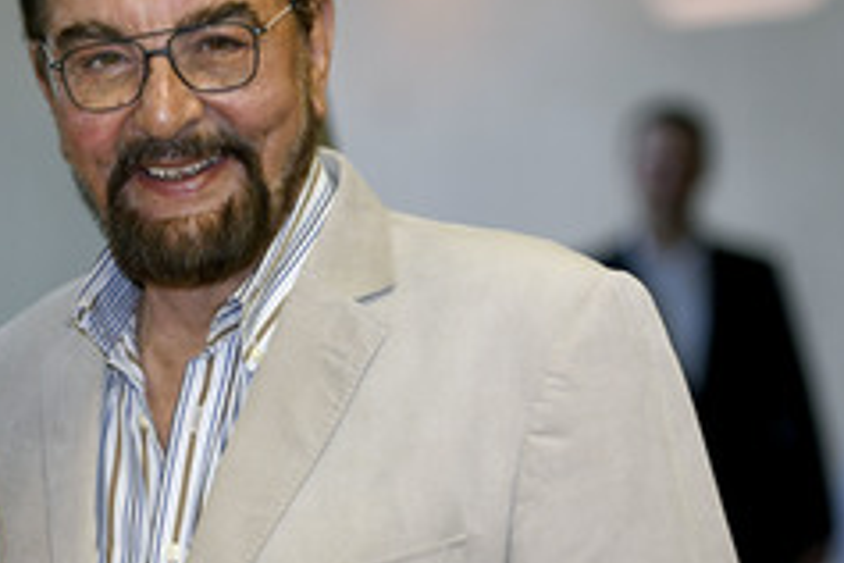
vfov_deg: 6.0
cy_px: 328
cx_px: 73
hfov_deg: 9.0
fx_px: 5345
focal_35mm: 228
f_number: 3.5
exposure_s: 1/320
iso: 800
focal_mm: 120
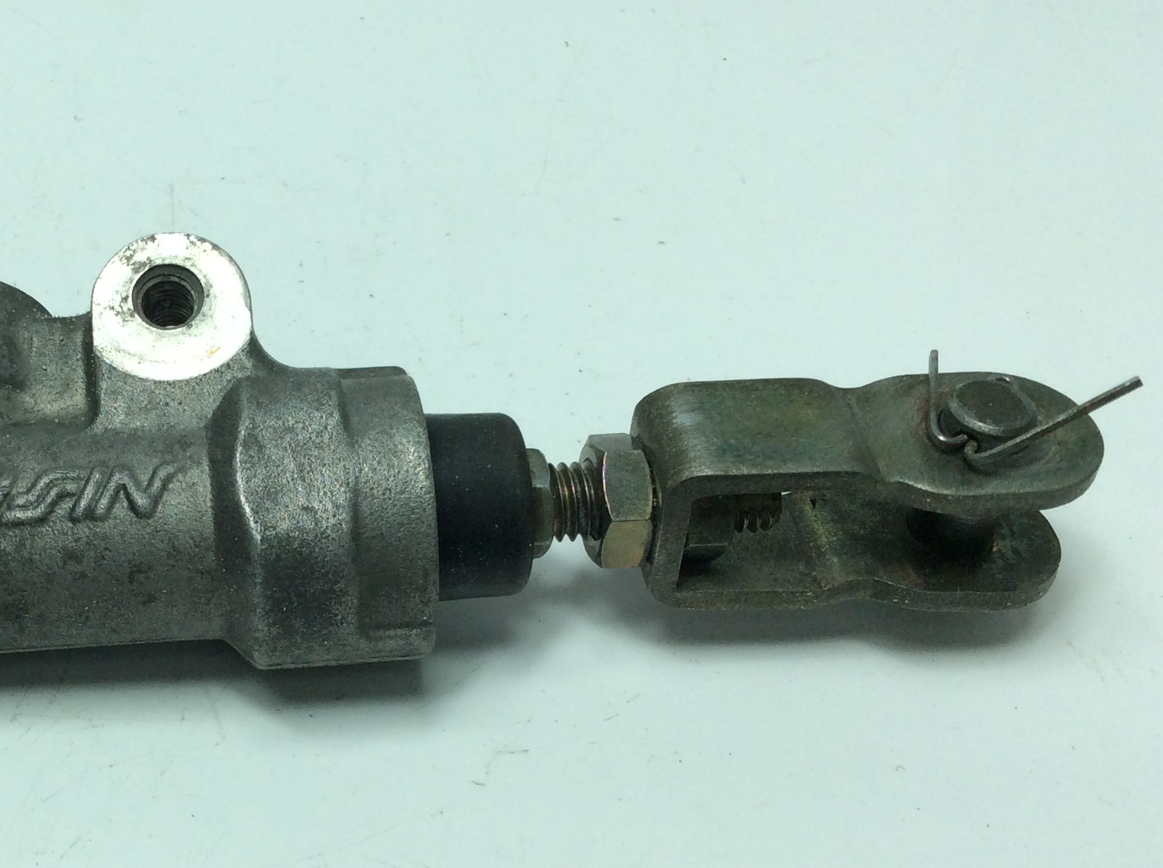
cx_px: 216
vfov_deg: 27.5
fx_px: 1778
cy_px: 450
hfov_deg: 35.0
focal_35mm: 53
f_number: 2.4
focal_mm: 3.3
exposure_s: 1/534
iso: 32
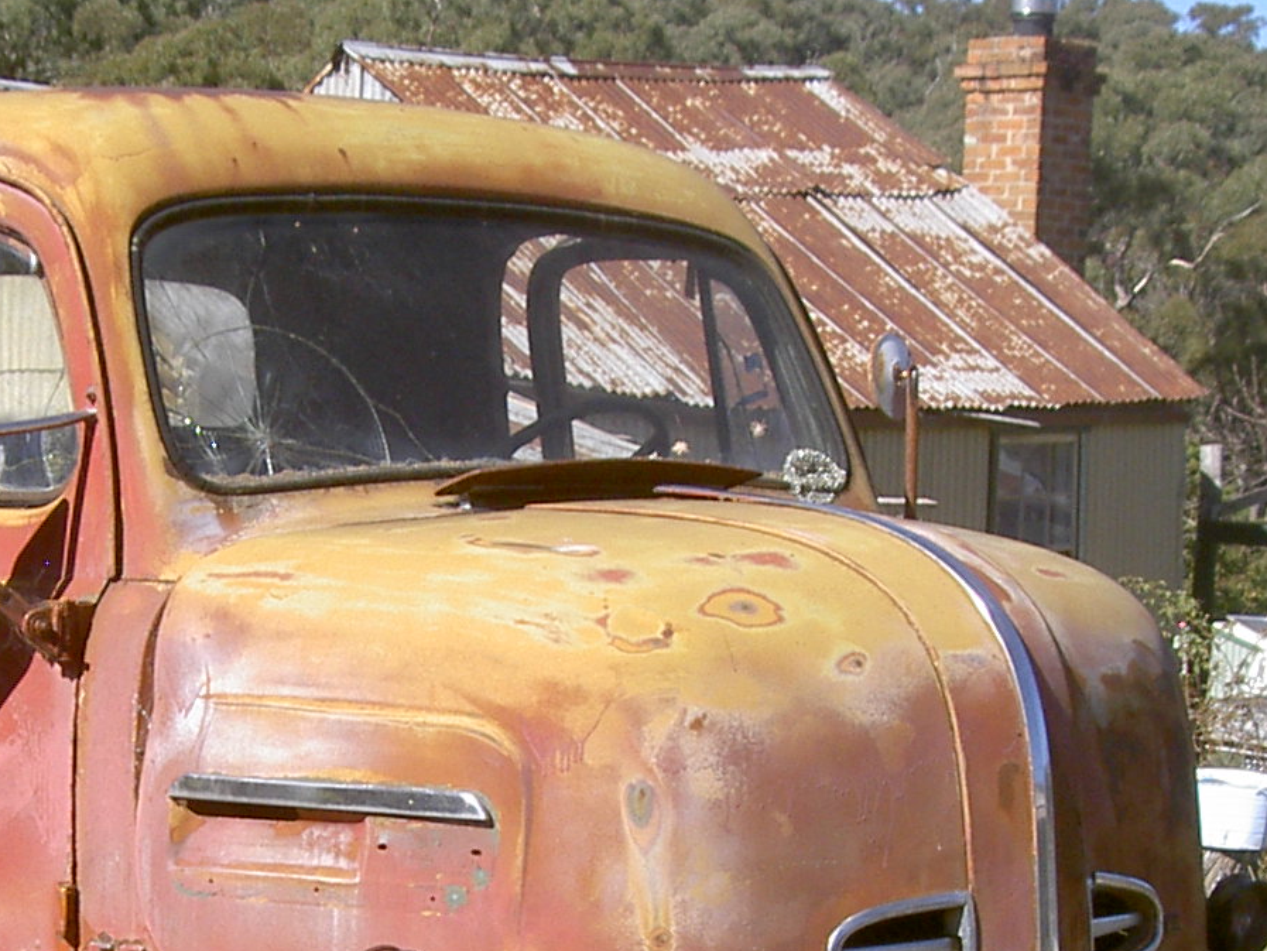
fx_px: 3258
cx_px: 278
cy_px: 1003
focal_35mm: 89
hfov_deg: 21.8
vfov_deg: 16.2
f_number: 4.7
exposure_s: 1/714
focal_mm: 8
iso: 100
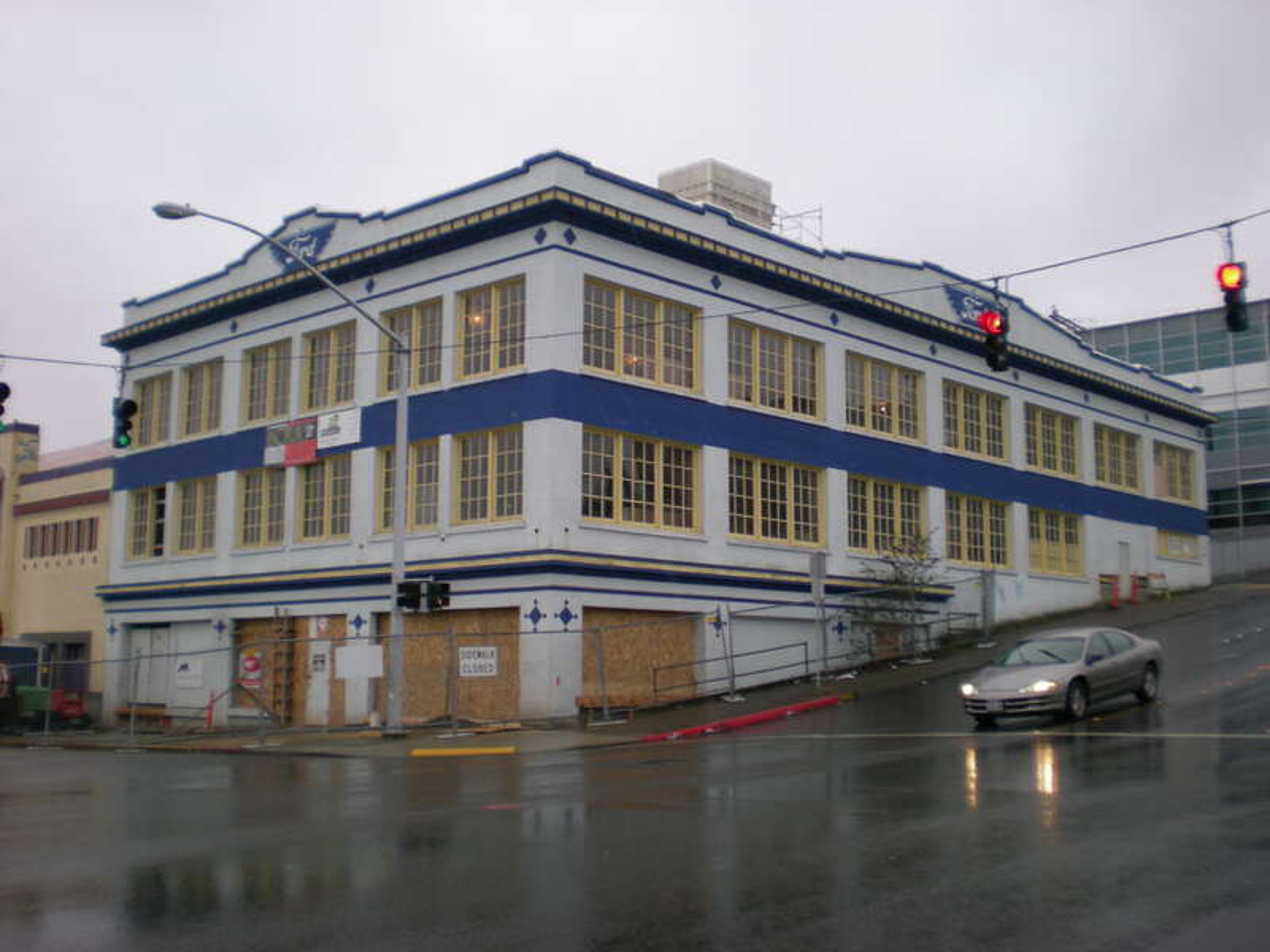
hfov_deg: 49.0
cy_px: 476
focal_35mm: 38
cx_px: 635
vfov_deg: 37.7
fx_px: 1394
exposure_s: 1/136
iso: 113
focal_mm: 6.3
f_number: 3.1
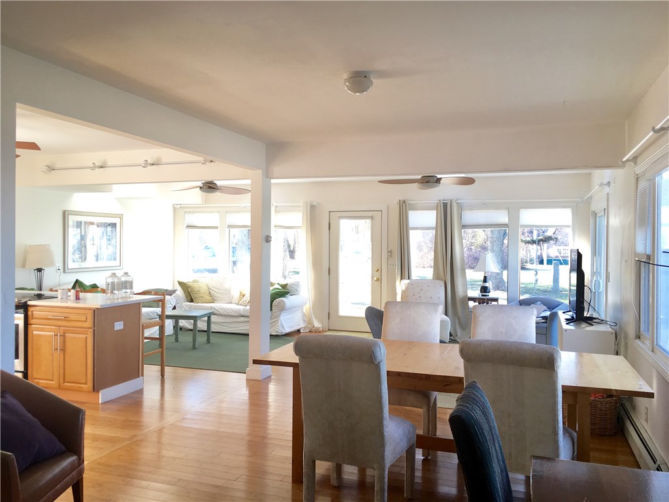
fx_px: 560
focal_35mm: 29
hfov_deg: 61.7
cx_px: 334
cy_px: 251
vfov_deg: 48.2
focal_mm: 4.15
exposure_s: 1/30
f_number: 2.2
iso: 25
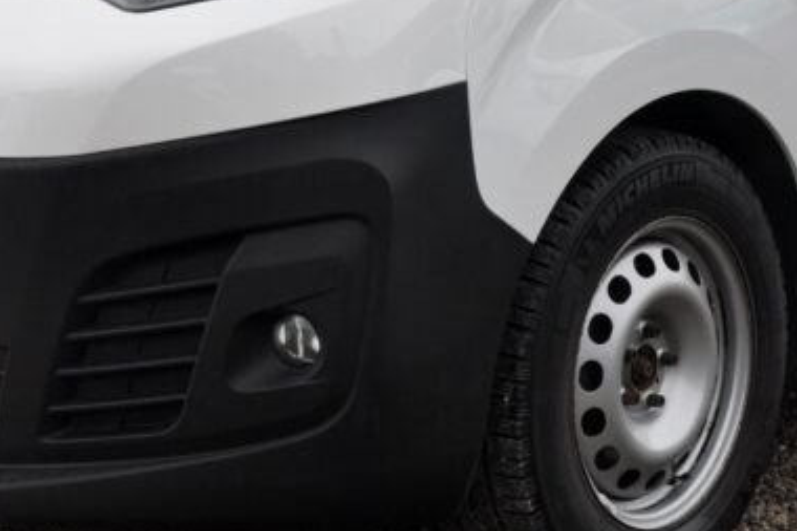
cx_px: 514
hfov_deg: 19.4
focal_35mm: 105
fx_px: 2323
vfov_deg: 12.8
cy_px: -73
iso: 500
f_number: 7.1
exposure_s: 1/200
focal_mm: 26
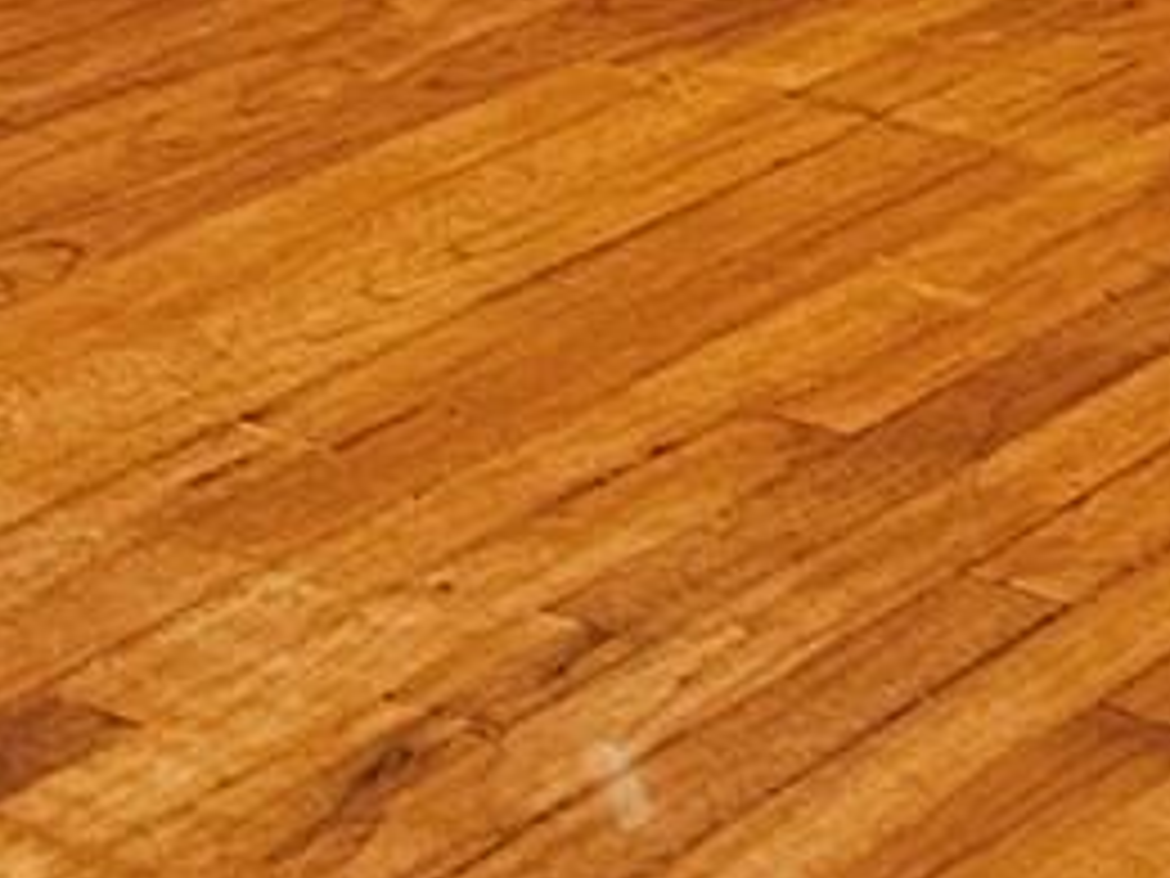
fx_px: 6118
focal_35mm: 181
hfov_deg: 10.9
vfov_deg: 7.4
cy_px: -1589
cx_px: 774
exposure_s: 1/24
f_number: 1.7
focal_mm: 6.3
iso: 640
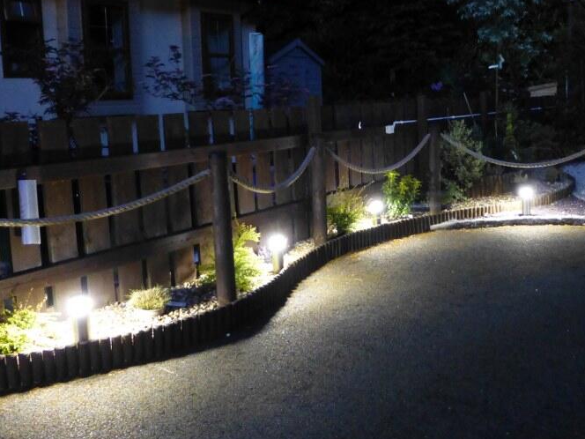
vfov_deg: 38.4
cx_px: 366
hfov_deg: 49.6
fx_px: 625
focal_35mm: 37
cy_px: 162
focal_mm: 4.3
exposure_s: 1/1.3
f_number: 3.3
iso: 800
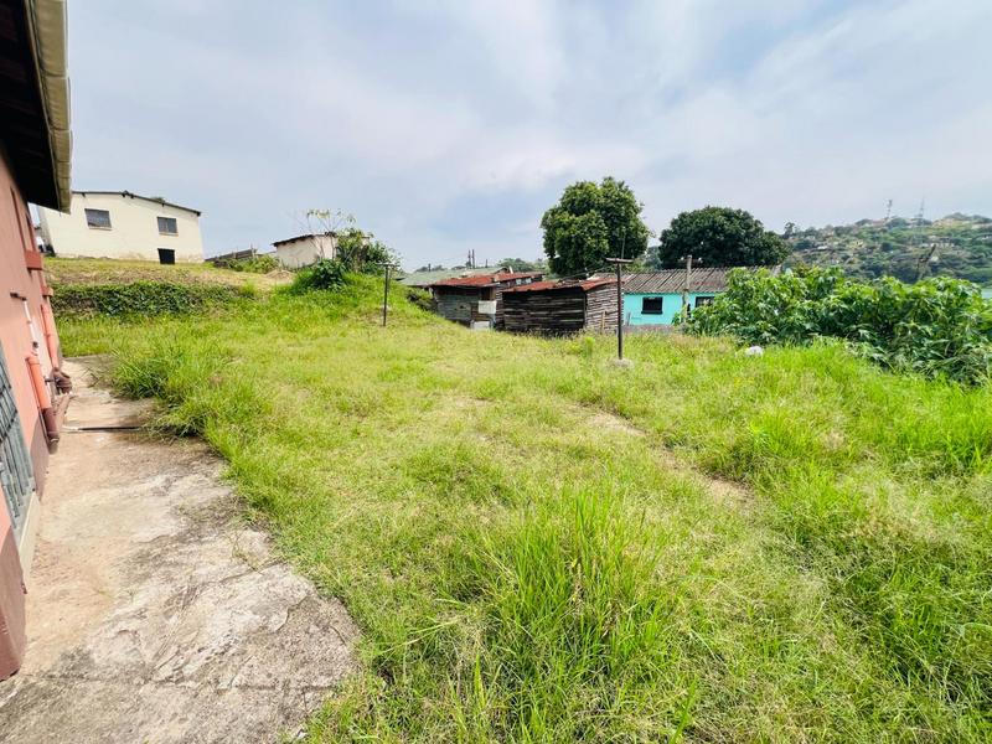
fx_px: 373
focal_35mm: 13
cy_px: 372
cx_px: 496
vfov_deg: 89.9
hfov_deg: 106.2
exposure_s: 1/1119
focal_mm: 1.57
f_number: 1.8
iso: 32
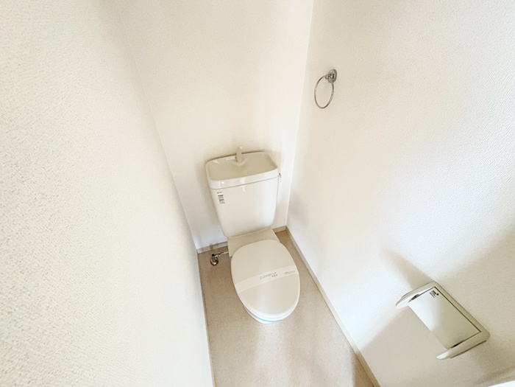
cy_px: 194
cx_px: 258
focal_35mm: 14
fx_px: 208
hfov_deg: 102.1
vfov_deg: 85.7
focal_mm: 2.22
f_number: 2.2
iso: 1250
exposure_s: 1/30
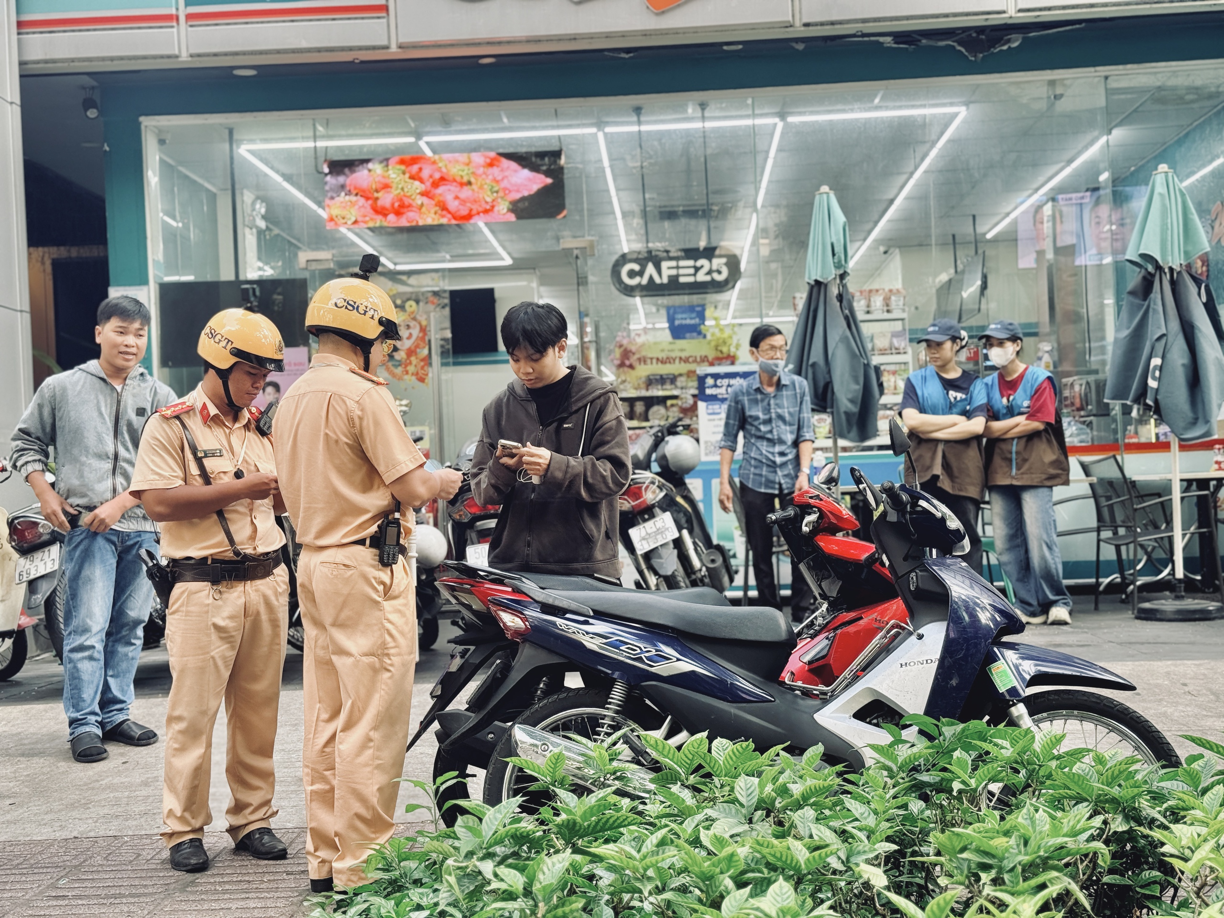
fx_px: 1697
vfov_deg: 30.3
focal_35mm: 48
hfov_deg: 39.7
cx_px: 612
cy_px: 459
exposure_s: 1/248
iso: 100
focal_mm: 6.76
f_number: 1.78
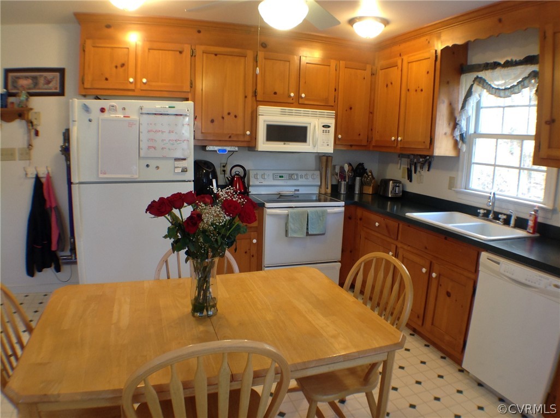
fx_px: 565
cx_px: 280
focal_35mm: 35
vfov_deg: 40.6
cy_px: 209
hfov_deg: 52.7
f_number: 2.4
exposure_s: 1/15
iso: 64
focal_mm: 4.28
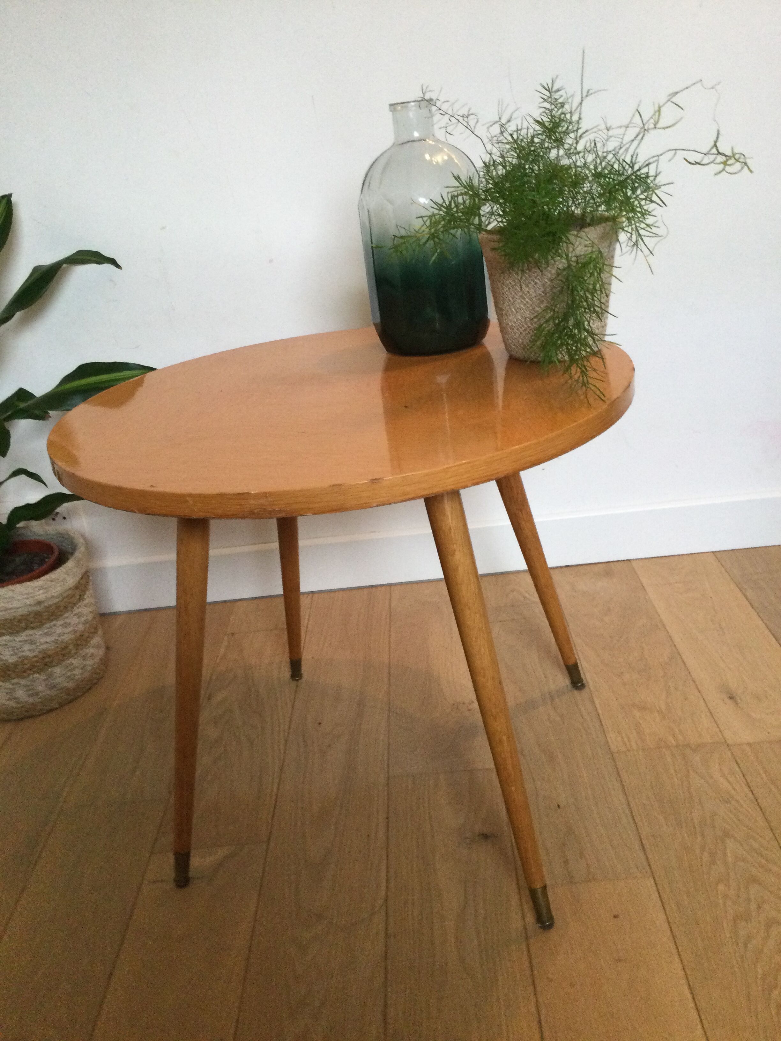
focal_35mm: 31
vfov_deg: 58.4
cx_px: 390
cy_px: 520
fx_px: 933
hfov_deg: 45.4
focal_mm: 3.3
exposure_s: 1/33
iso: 160
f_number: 2.4
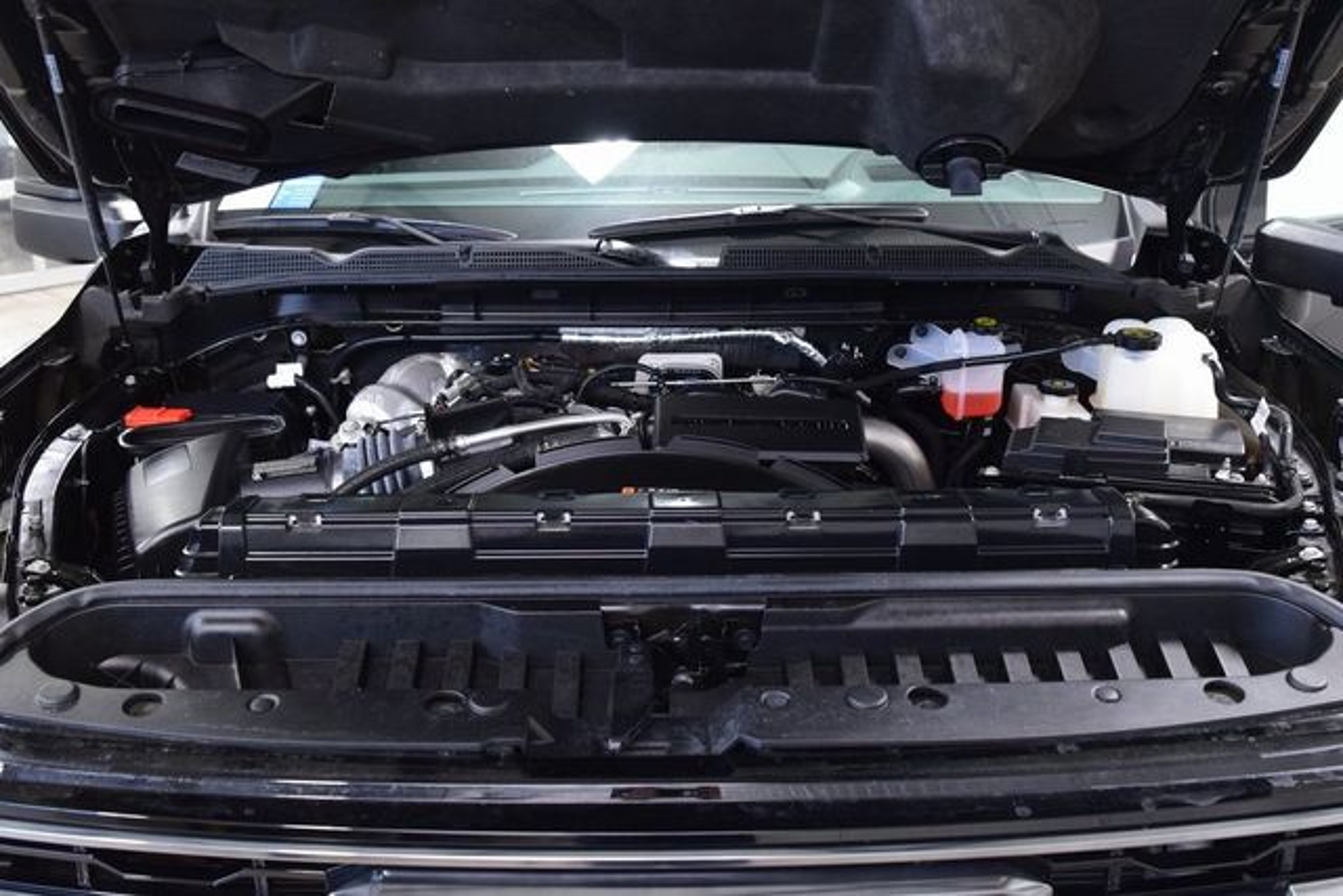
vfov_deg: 36.9
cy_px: 448
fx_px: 1343
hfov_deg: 53.1
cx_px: 672
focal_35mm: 36
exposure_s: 1/15
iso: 1600
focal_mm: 24
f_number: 6.3
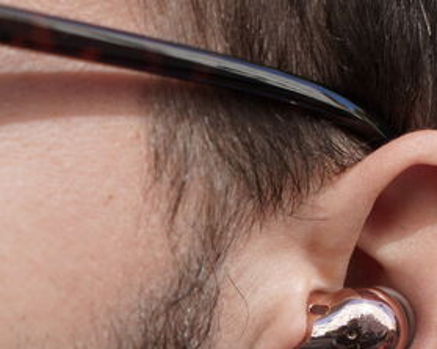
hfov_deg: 9.9
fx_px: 2521
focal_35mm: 195
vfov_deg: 7.9
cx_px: 222
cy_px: 307
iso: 125
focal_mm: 70
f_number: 5.6
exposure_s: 1/160
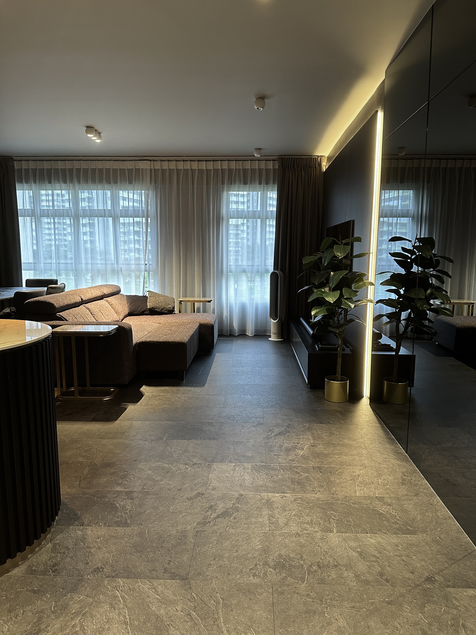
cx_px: 238
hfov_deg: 56.8
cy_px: 318
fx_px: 440
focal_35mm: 24
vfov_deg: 71.6
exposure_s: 1/50
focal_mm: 6.86
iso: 400
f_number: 1.78
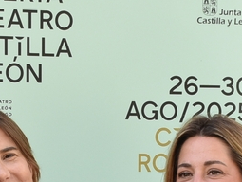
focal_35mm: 217
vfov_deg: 6.7
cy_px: 315
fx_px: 1519
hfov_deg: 9.1
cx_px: 50
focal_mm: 32
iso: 400
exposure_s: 1/250
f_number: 8
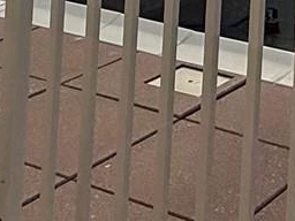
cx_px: 319
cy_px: -258
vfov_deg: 11.5
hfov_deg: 17.0
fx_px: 954
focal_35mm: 112
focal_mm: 2.22
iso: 80
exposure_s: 1/6173
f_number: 2.2
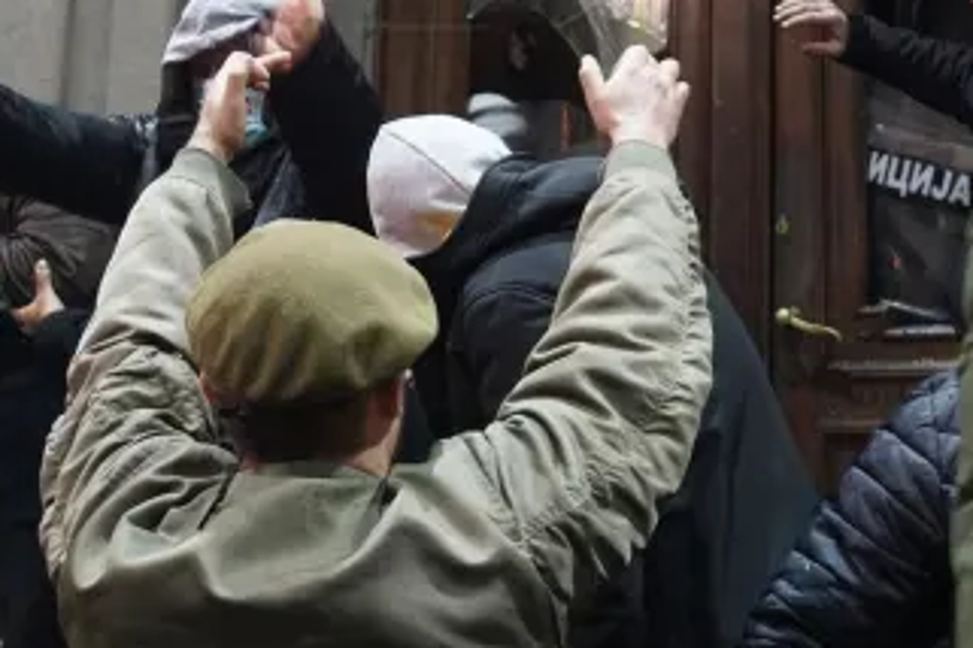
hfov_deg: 28.4
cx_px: 573
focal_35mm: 71
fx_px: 1919
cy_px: 80
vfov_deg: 18.9
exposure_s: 1/125
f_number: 4
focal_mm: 30
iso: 4000
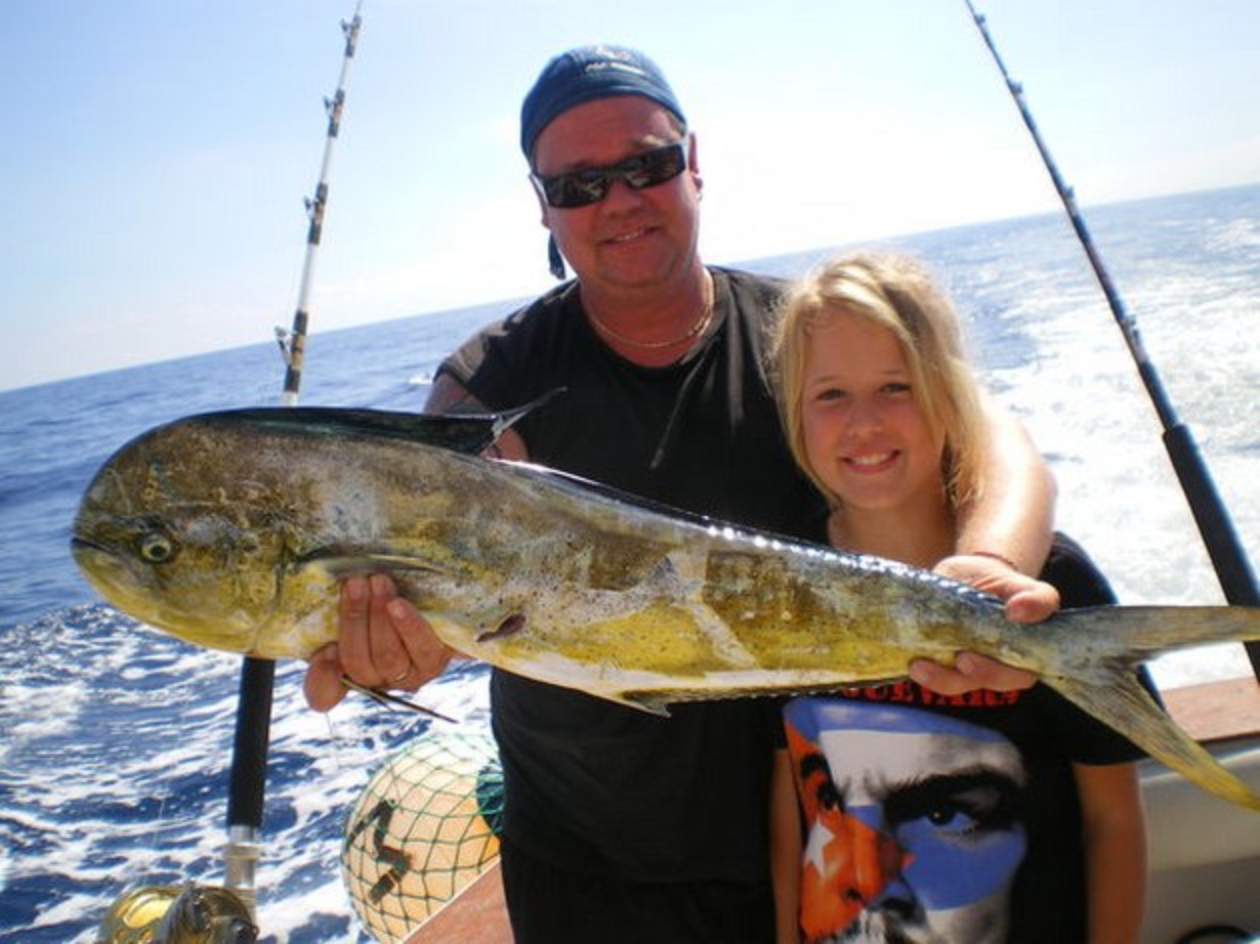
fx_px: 1310
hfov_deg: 51.4
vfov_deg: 39.6
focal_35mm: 36
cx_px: 630
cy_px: 472
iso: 50
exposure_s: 1/320
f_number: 4.6
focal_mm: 6.3
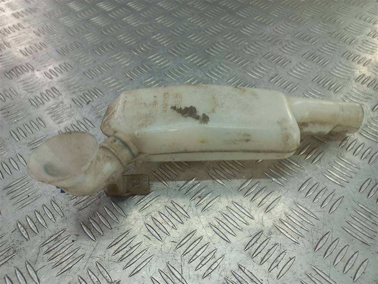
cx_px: 189
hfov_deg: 69.4
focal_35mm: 25
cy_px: 142
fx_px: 273
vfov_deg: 54.9
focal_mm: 4.6
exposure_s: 1/50
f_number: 1.8
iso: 50
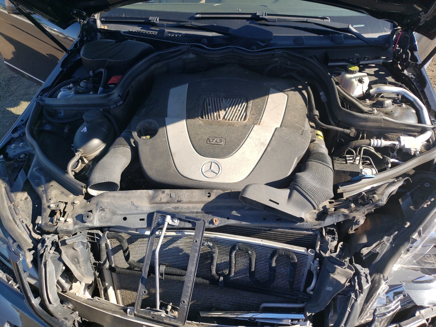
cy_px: 164
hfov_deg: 67.3
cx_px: 218
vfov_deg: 53.1
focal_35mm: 26
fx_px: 327
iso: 50
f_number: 1.5
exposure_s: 1/714
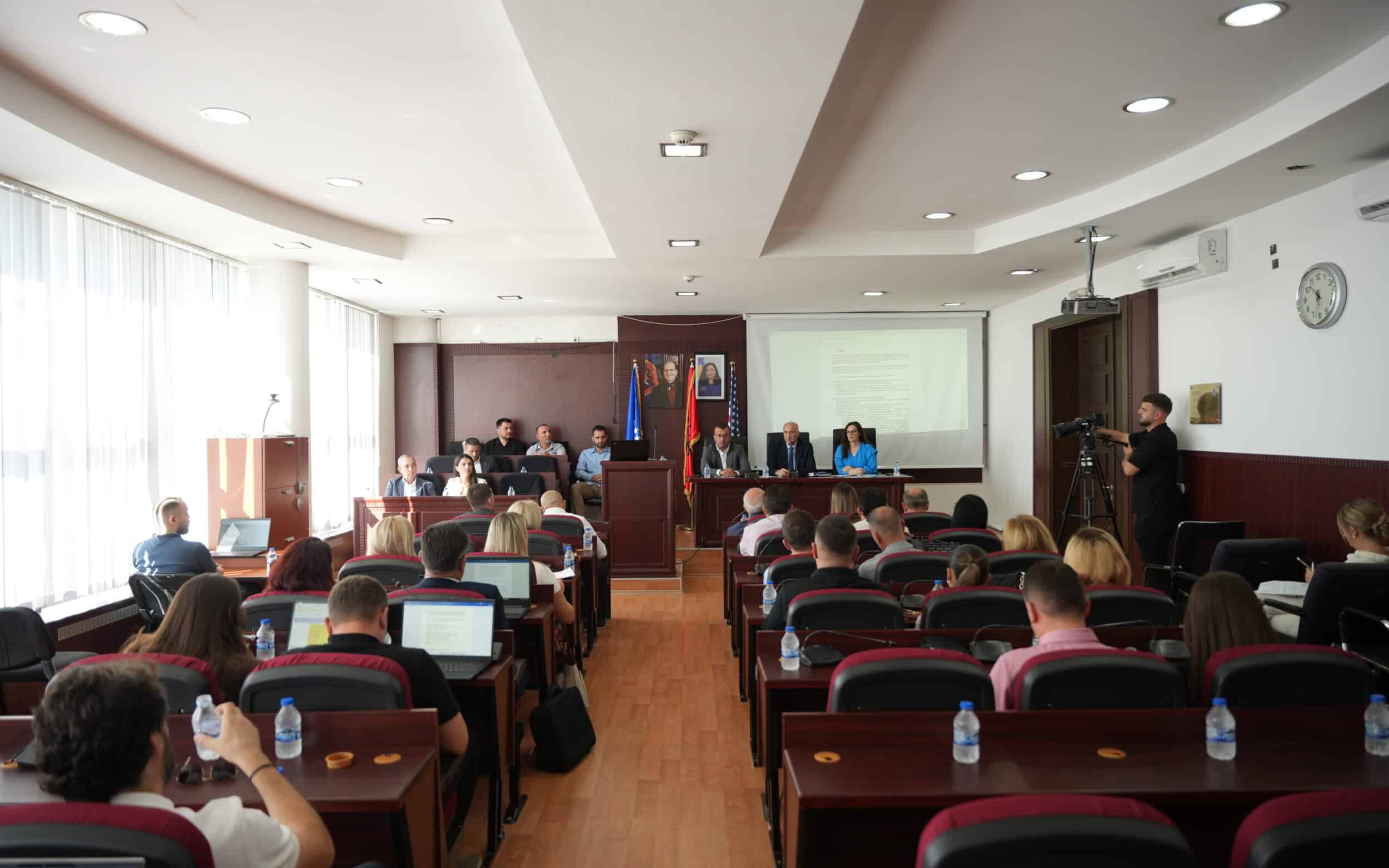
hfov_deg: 72.5
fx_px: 946
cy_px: 436
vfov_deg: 49.3
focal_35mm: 25
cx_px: 697
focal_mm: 24
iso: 500
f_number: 2.8
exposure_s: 1/160
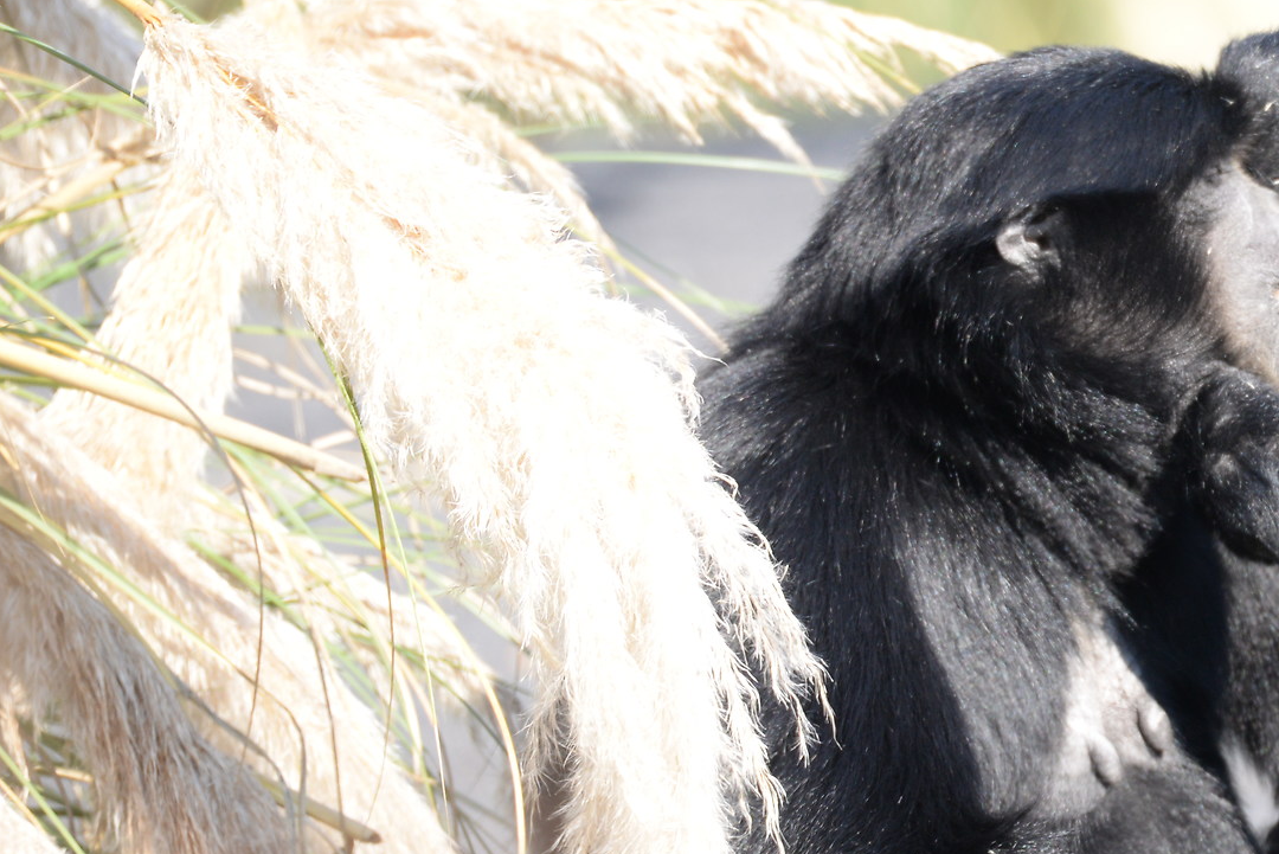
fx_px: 47375
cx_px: 1317
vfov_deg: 1.0
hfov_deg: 1.5
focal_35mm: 1333
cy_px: 378
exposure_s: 1/500
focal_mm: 600
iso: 800
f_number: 8
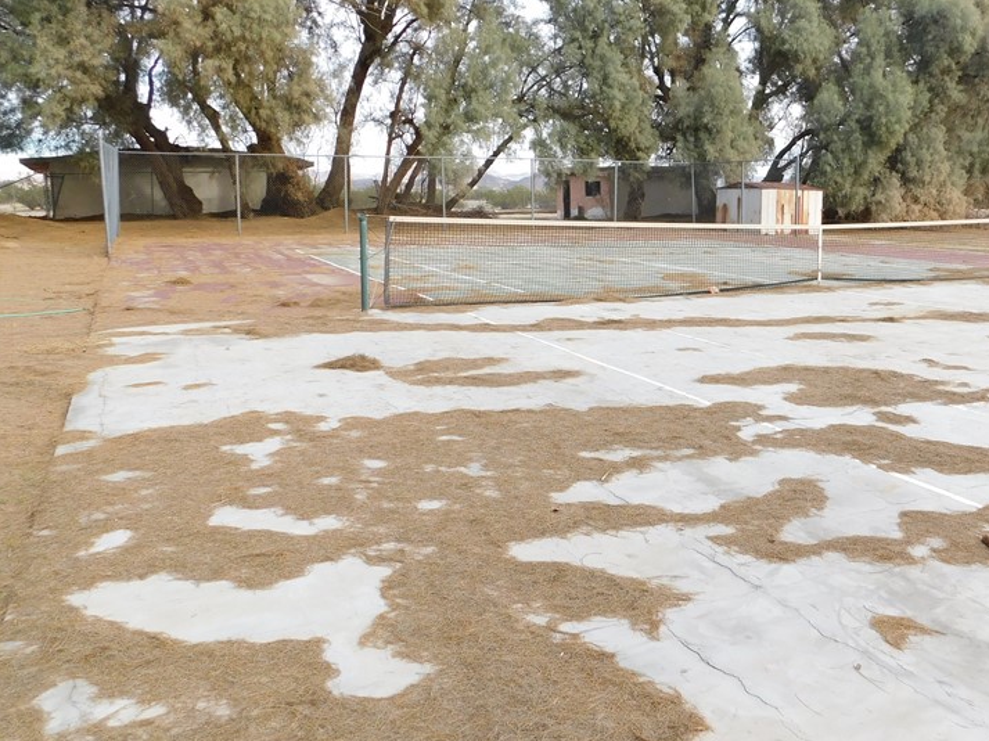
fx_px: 943
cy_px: 309
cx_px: 663
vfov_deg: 42.8
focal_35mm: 33
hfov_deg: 54.2
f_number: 3
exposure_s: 1/500
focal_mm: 4
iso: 125
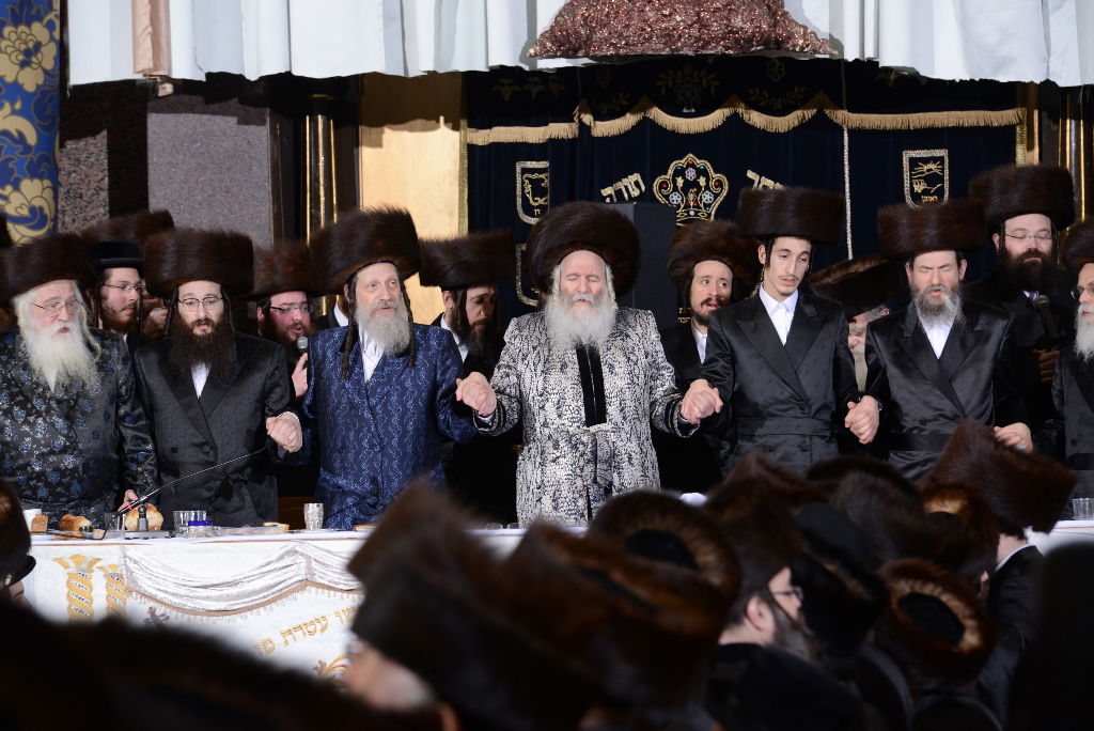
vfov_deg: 6.9
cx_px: 547
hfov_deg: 10.3
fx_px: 6081
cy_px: 366
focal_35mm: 200
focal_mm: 200
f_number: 8
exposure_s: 1/160
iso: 640
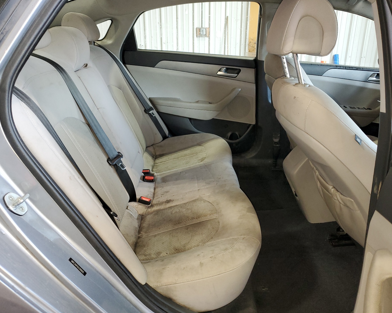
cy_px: 159
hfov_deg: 62.2
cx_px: 201
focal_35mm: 28
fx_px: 325
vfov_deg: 51.5
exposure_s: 1/60.2
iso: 123
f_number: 1.5
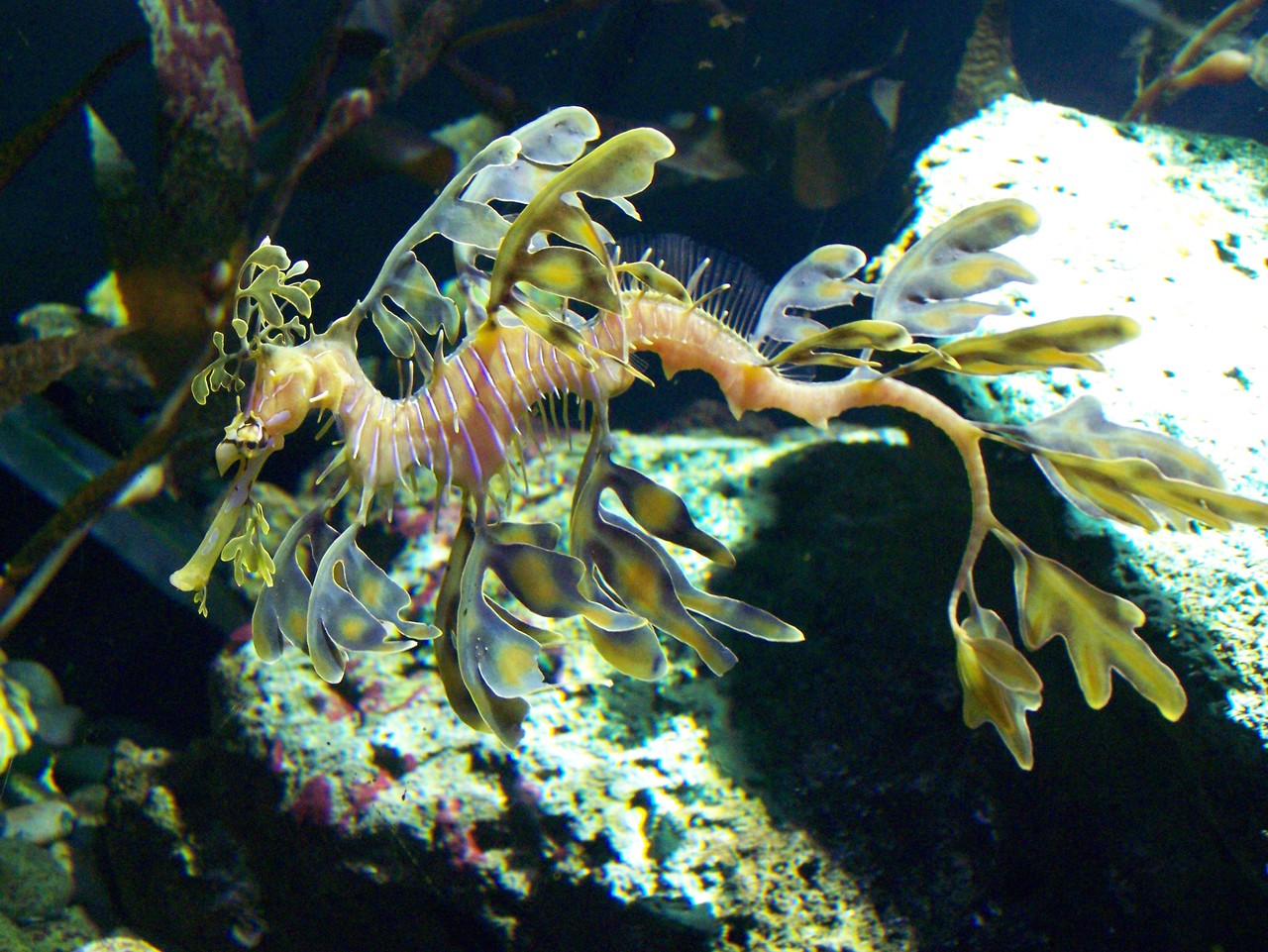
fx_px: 2345
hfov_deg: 30.3
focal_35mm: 64
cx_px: 634
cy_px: 476
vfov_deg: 22.9
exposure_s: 1/20
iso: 400
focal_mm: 10.7
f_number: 3.2
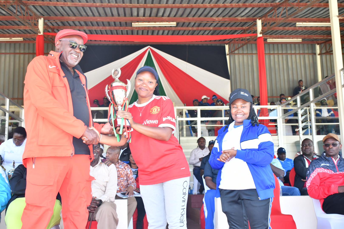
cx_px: 172
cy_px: 114
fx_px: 382
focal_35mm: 40
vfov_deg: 33.4
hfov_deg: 48.5
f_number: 5
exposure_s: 1/100
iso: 400
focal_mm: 27
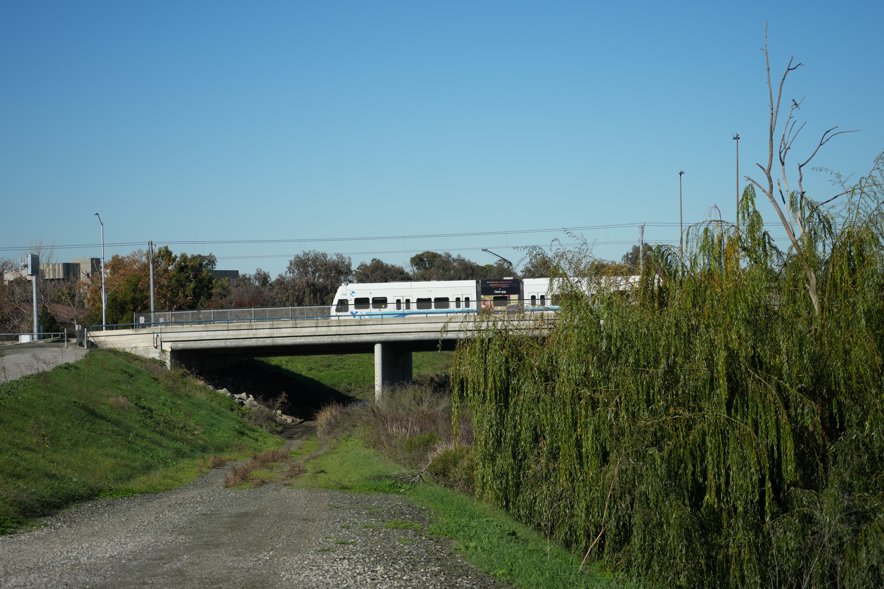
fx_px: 1989
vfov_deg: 16.9
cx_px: 442
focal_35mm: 81
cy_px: 294
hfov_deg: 25.1
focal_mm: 81
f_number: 6.3
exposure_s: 1/1600
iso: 250
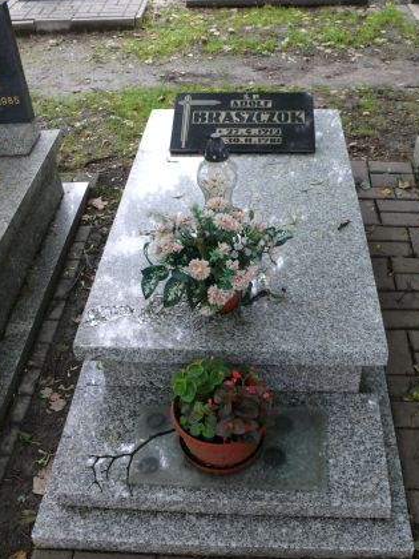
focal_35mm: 40
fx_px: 646
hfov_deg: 35.9
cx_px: 229
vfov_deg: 46.8
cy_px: 266
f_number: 2.8
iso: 160
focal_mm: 7.4
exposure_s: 1/30
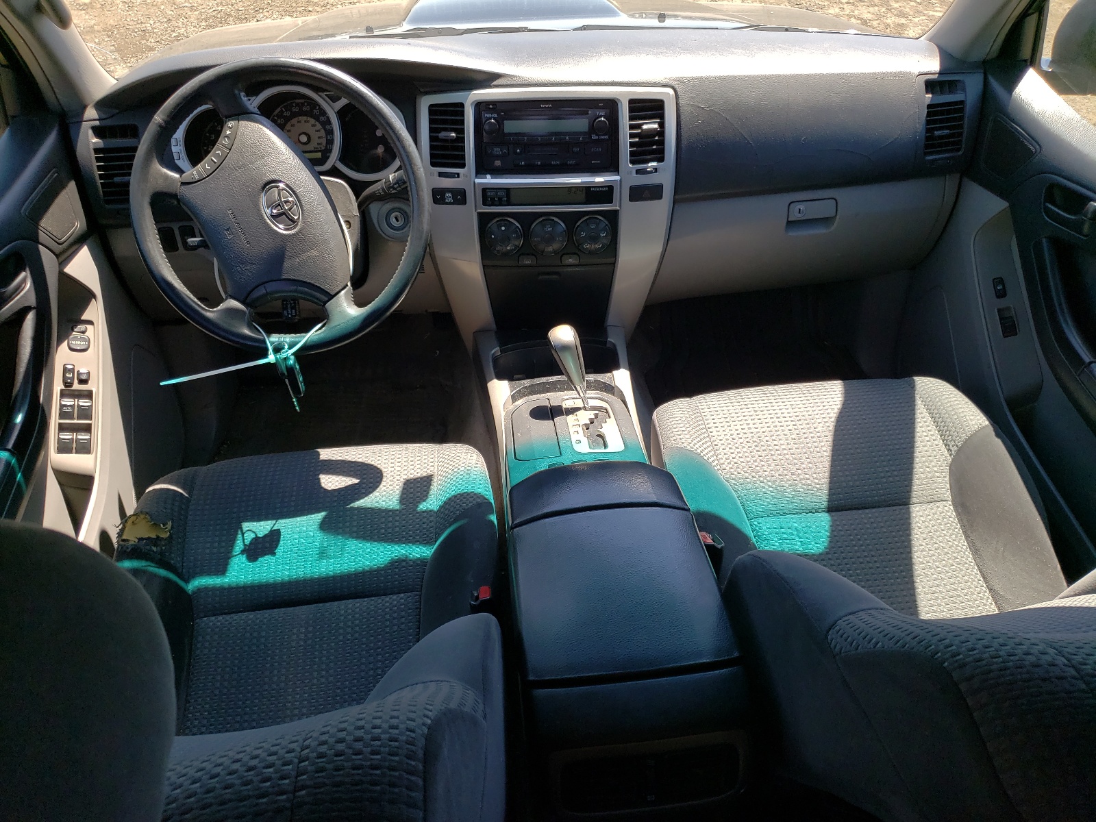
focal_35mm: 26
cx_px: 548
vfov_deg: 53.1
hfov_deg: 67.3
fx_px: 823
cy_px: 411
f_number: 1.5
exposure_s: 1/588
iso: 50
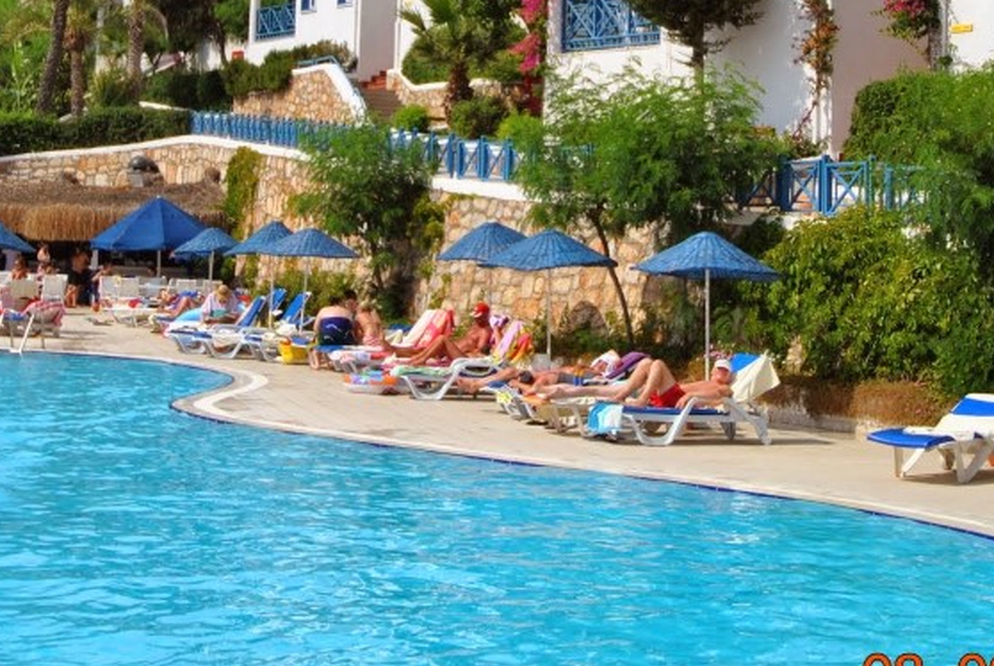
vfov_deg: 18.3
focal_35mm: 74
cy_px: 96
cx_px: 541
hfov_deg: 27.3
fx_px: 2046
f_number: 9
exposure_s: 1/320
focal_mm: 24
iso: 100
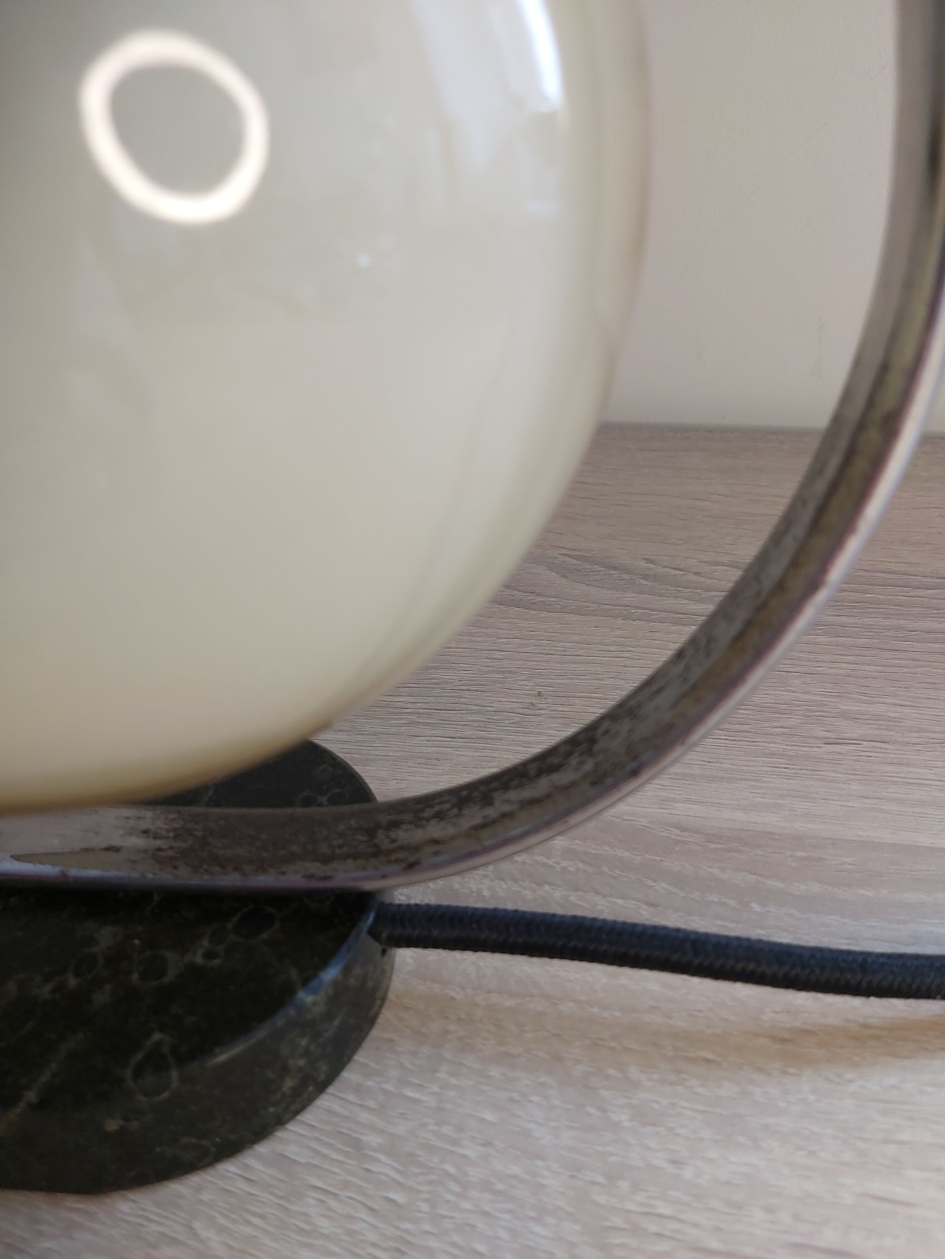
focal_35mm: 26
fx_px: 946
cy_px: 630
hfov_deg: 53.1
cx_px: 472
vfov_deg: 67.3
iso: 80
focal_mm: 3.92
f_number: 1.7
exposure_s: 1/50
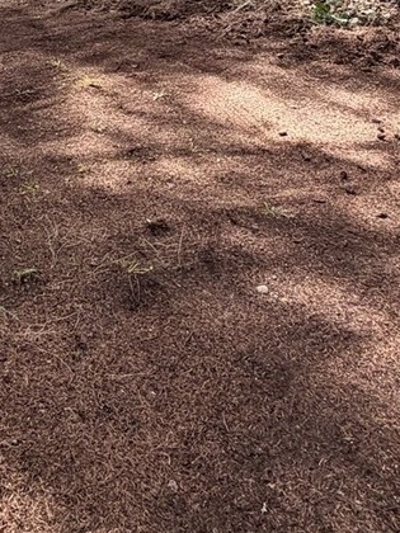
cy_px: -164
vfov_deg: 30.8
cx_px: -36
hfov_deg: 27.7
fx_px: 740
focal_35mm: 48
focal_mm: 2.22
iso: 64
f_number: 2.2
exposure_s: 1/225
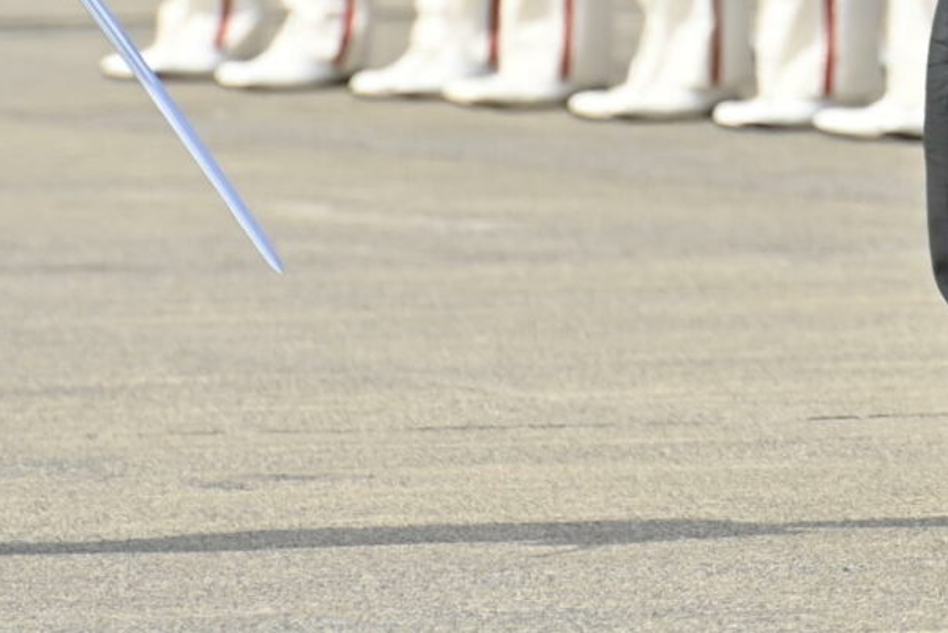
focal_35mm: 1192
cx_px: 1917
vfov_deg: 1.2
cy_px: -684
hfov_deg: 1.7
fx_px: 31395
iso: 200
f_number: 8
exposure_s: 1/500
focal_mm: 280
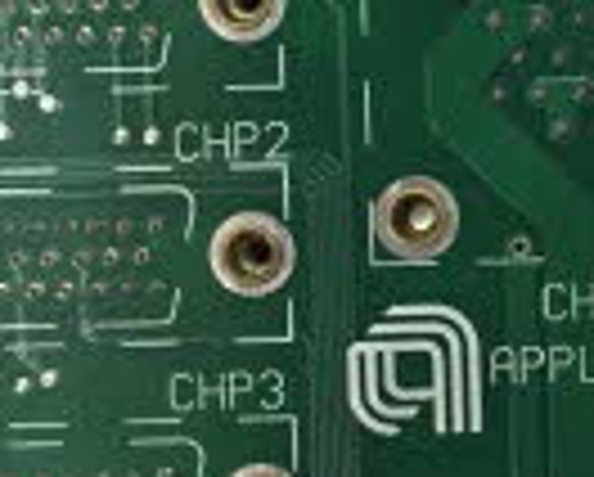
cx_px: 884
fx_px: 2465
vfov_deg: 11.1
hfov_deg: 13.0
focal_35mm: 140
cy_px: 202
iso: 250
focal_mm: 4.15
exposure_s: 1/30
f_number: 2.2
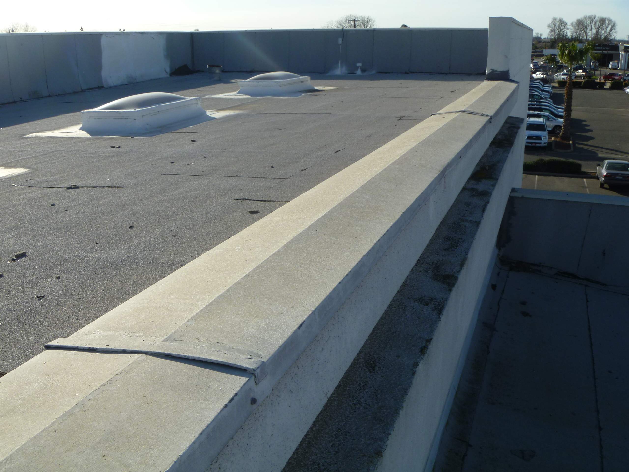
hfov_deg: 52.6
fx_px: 636
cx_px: 314
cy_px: 236
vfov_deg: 40.7
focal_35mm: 35
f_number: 5.6
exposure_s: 1/320
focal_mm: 6.3
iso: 80
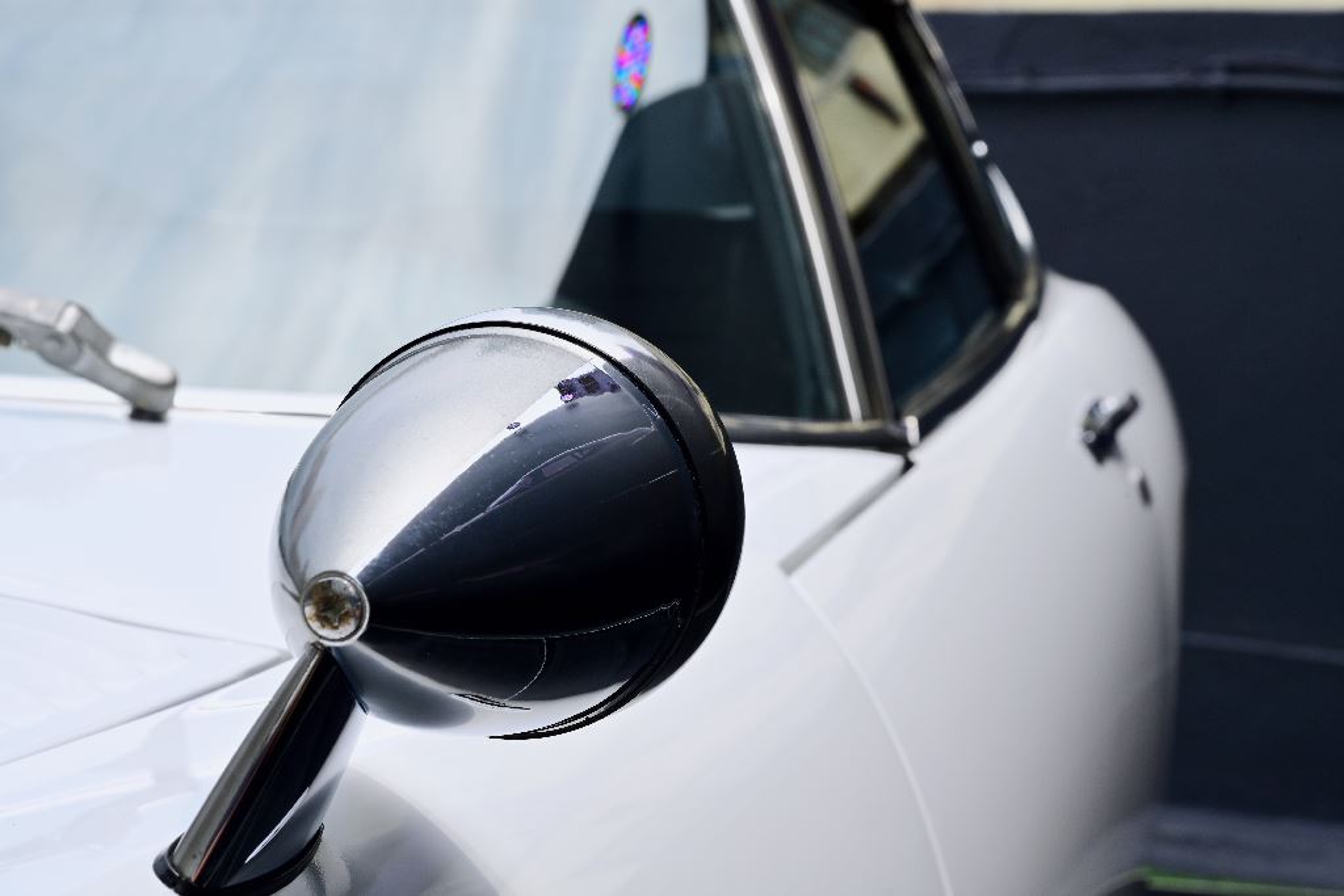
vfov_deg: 19.5
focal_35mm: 70
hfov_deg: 28.8
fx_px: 2614
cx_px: 672
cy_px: 448
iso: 250
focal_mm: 70
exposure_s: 1/200
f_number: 16
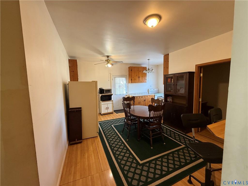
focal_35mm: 14
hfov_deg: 102.1
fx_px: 100
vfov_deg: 85.7
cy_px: 93
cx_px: 124
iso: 250
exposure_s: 1/60
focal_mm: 2.22
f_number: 2.2
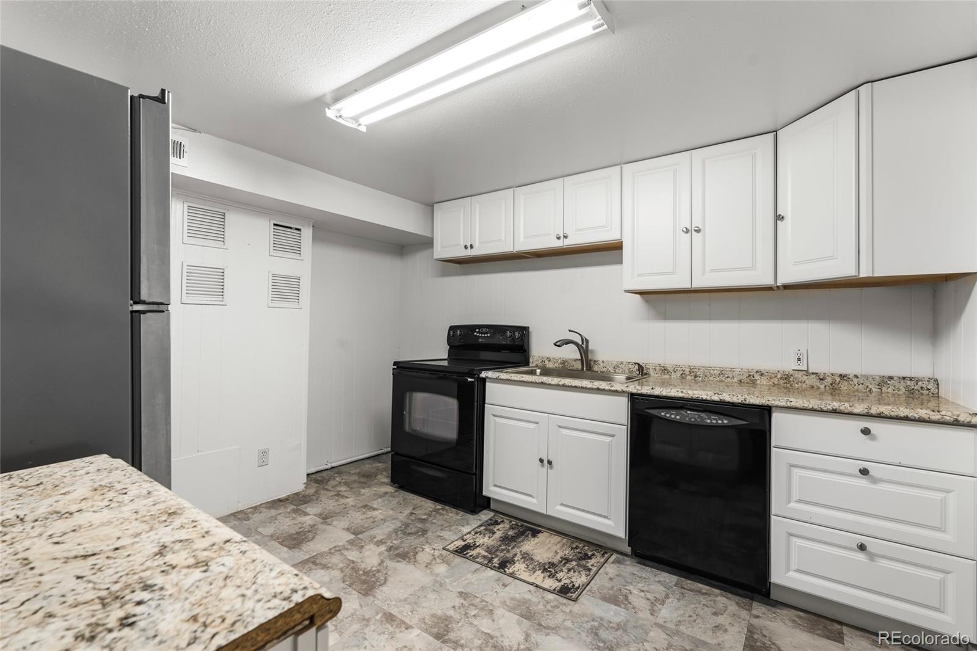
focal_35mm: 16
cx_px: 488
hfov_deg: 95.0
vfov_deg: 72.0
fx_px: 448
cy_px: 326
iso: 320
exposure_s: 1/2
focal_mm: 16.5
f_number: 7.1
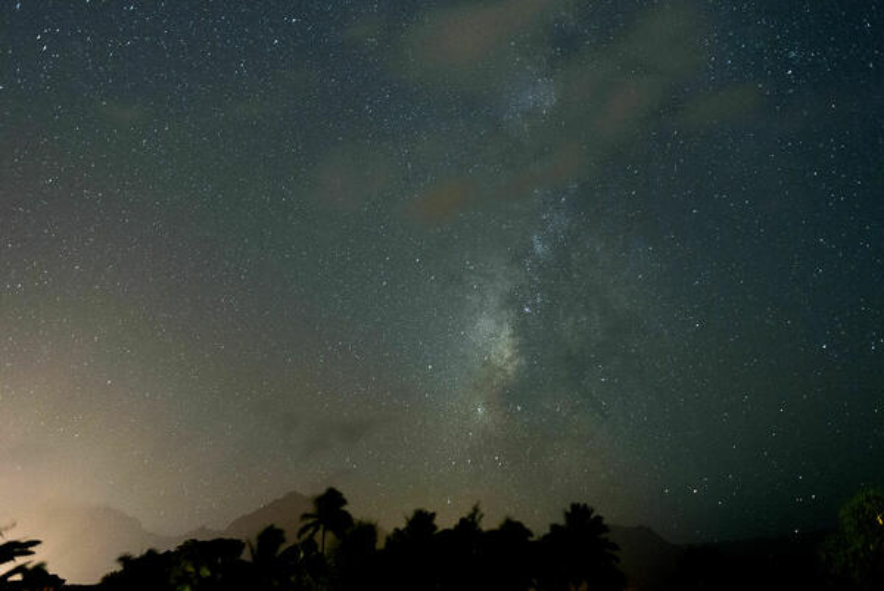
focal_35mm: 24
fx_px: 590
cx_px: 442
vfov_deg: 53.2
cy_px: 296
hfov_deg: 73.7
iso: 6400
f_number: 4
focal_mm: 24
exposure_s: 20
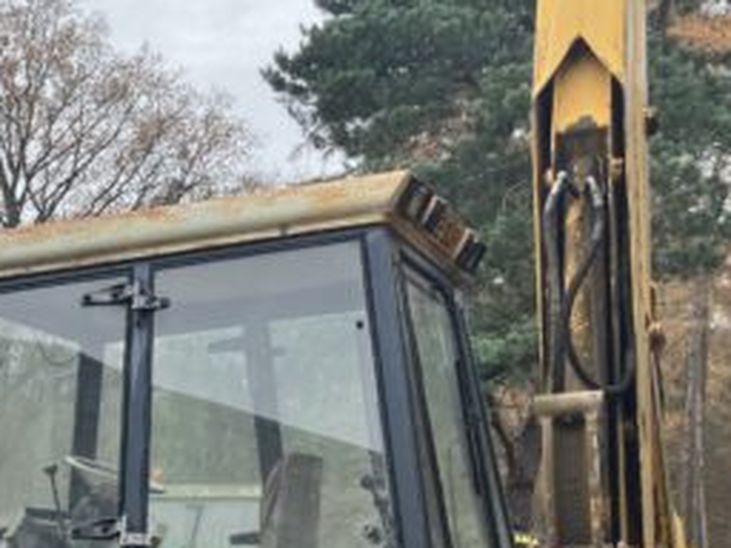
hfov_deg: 26.8
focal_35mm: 70
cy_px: 517
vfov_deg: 20.5
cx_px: 71
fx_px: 1478
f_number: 1.8
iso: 80
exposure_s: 1/118
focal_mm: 3.99
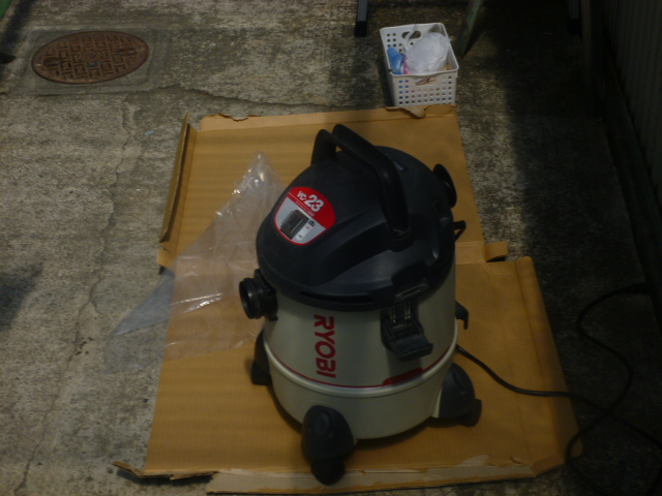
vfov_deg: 24.4
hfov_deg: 32.2
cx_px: 331
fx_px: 1147
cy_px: 248
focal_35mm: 60
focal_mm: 10.7
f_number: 13
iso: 100
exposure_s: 1/200
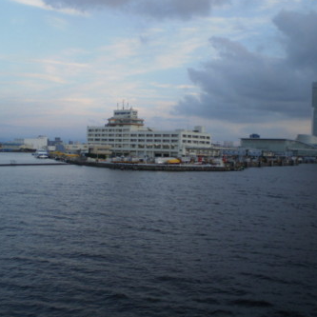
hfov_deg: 39.1
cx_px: 148
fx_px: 446
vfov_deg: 39.2
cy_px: 157
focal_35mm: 43
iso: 64
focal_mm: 6.3
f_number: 3.1
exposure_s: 1/125
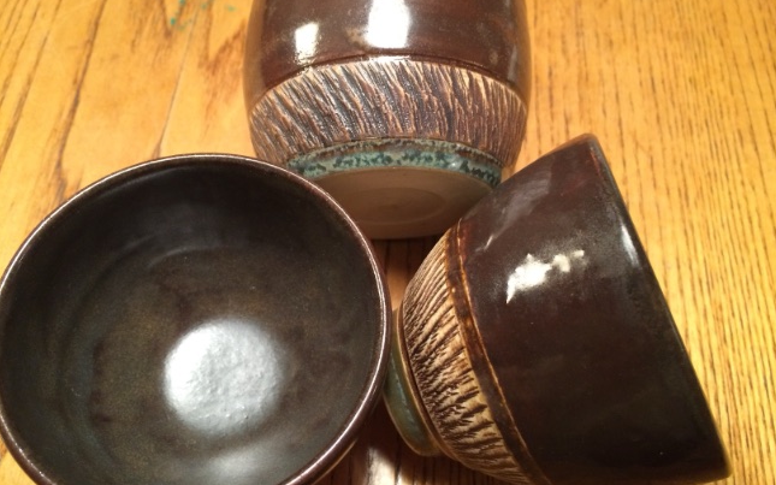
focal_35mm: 31
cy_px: 241
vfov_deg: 40.6
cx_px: 389
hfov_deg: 61.2
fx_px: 656
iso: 250
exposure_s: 1/24
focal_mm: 4.15
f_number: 2.2
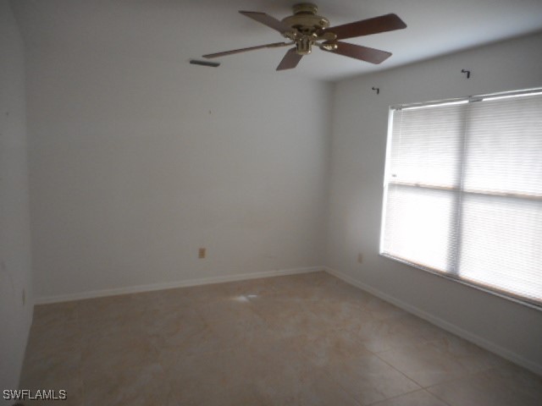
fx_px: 391
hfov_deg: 69.4
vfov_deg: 54.9
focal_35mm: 25
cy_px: 203
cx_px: 271
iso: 220
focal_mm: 4.5
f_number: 3.7
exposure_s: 1/30
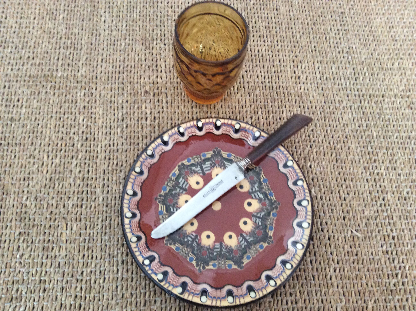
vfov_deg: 44.1
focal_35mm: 32
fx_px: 384
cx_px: 208
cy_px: 156
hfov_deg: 56.9
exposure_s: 1/25
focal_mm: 3.3
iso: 250
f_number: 2.4
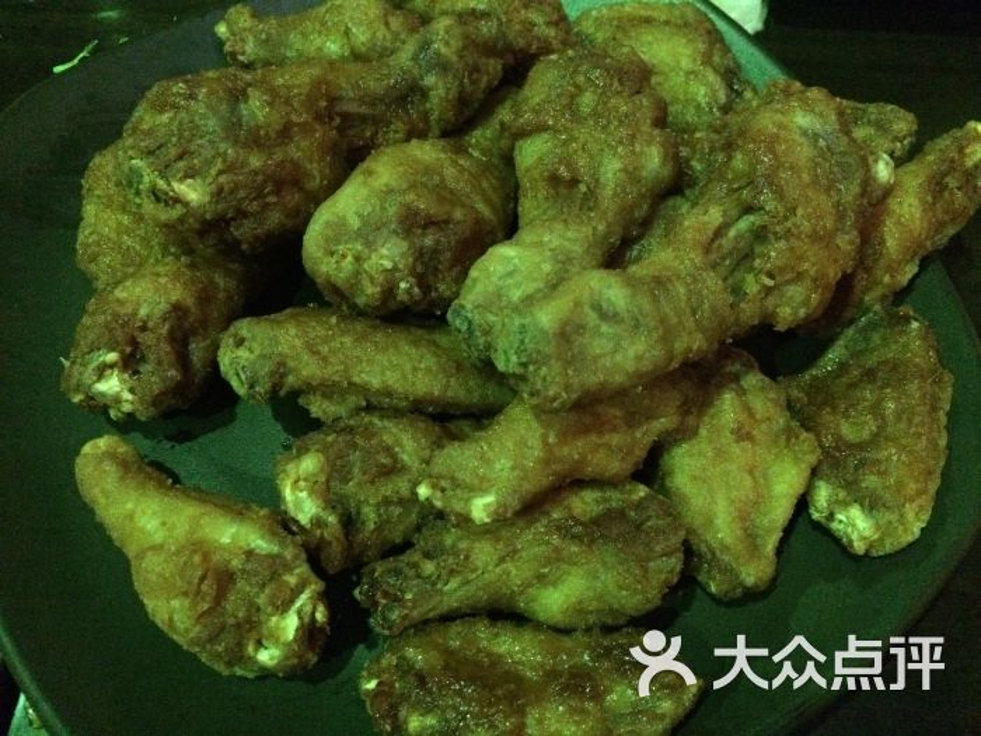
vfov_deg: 48.2
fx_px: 822
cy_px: 368
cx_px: 490
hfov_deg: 61.7
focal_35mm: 29
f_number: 2.2
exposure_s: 1/15
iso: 800
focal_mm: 4.15
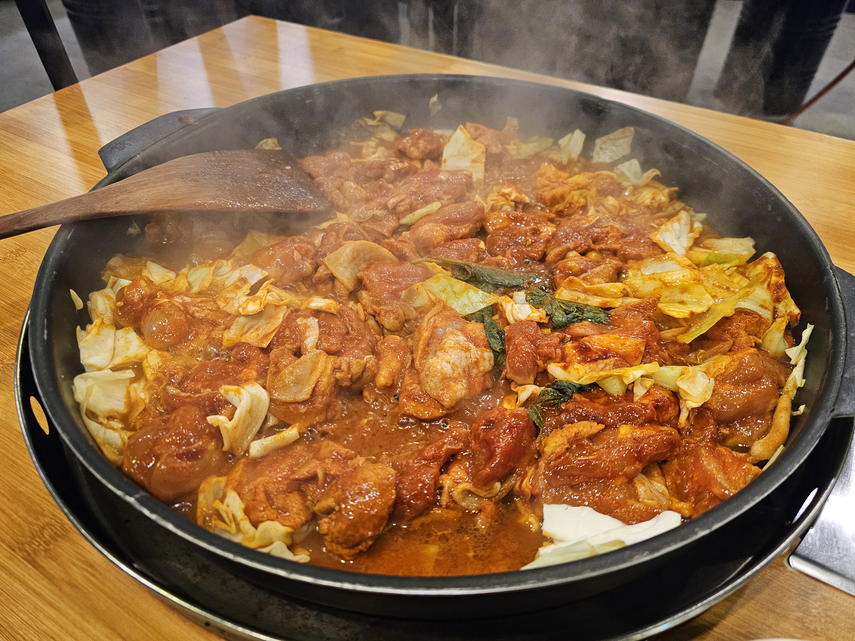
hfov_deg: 73.9
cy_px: 320
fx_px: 568
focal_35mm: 23
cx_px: 428
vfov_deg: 58.9
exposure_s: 1/120
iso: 1000
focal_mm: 6.3
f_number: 1.7
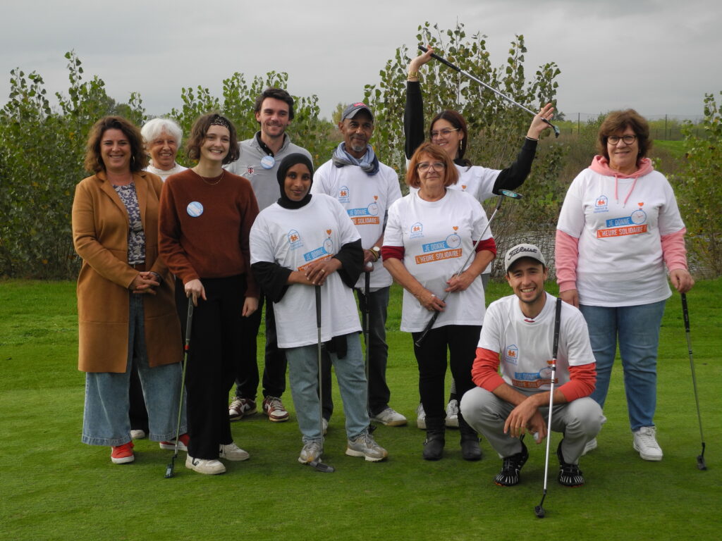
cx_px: 361
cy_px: 270
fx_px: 1147
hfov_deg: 34.9
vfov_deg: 26.6
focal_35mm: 55
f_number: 3.5
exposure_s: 1/400
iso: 100
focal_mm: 11.8
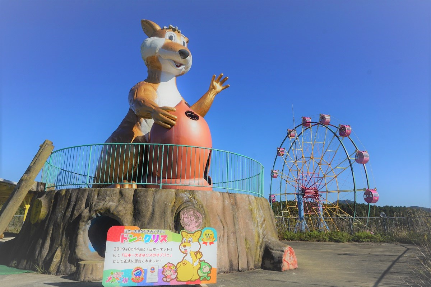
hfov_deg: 73.7
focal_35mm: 24
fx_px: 287
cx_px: 216
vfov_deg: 53.1
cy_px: 144
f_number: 11
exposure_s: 1/250
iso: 100
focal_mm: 16
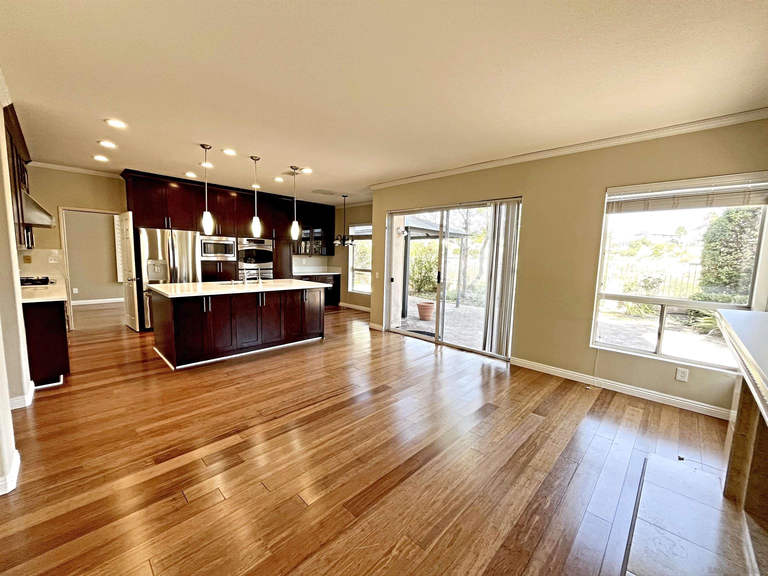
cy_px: 288
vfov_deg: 89.9
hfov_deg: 106.2
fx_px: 288
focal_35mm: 13
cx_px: 384
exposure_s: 1/99
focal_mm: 1.54
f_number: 2.4
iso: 125
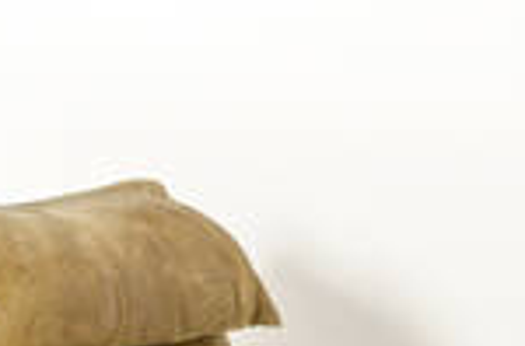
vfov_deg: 5.4
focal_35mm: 252
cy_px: 404
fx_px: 3669
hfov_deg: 8.1
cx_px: 539
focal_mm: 35
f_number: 18
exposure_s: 1/200
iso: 125
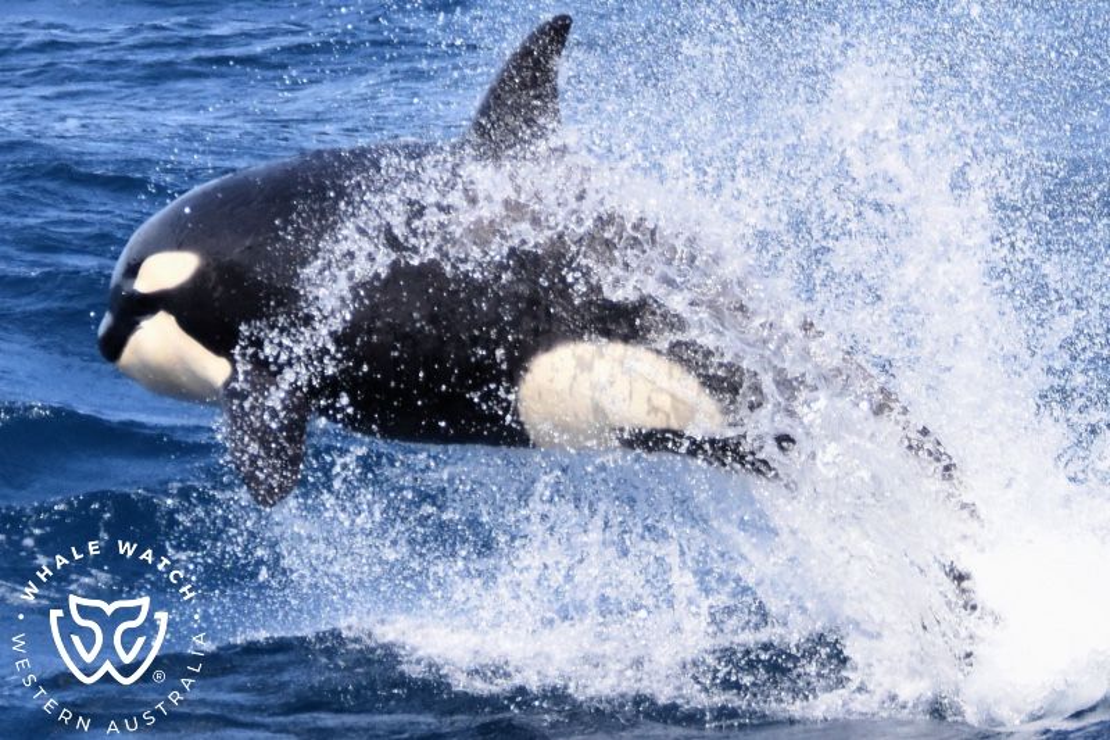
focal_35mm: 510
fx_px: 15721
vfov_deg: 2.7
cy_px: 370
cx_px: 555
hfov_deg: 4.0
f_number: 6
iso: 400
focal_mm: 340
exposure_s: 1/1250
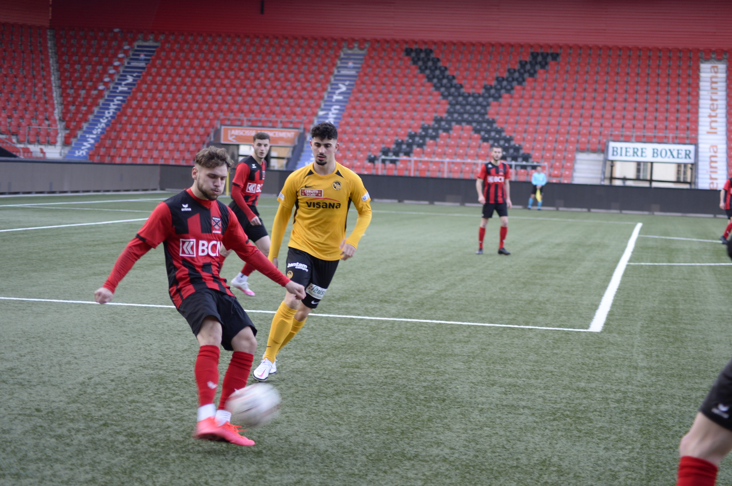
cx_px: 366
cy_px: 243
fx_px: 1828
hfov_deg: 22.6
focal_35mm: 90
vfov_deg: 15.2
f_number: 4
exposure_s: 1/250
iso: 900
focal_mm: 90
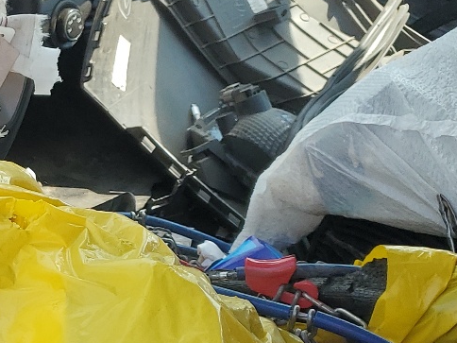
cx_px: -190
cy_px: 311
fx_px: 1135
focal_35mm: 86
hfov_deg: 20.2
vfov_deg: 16.9
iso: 50
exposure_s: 1/625
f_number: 1.5
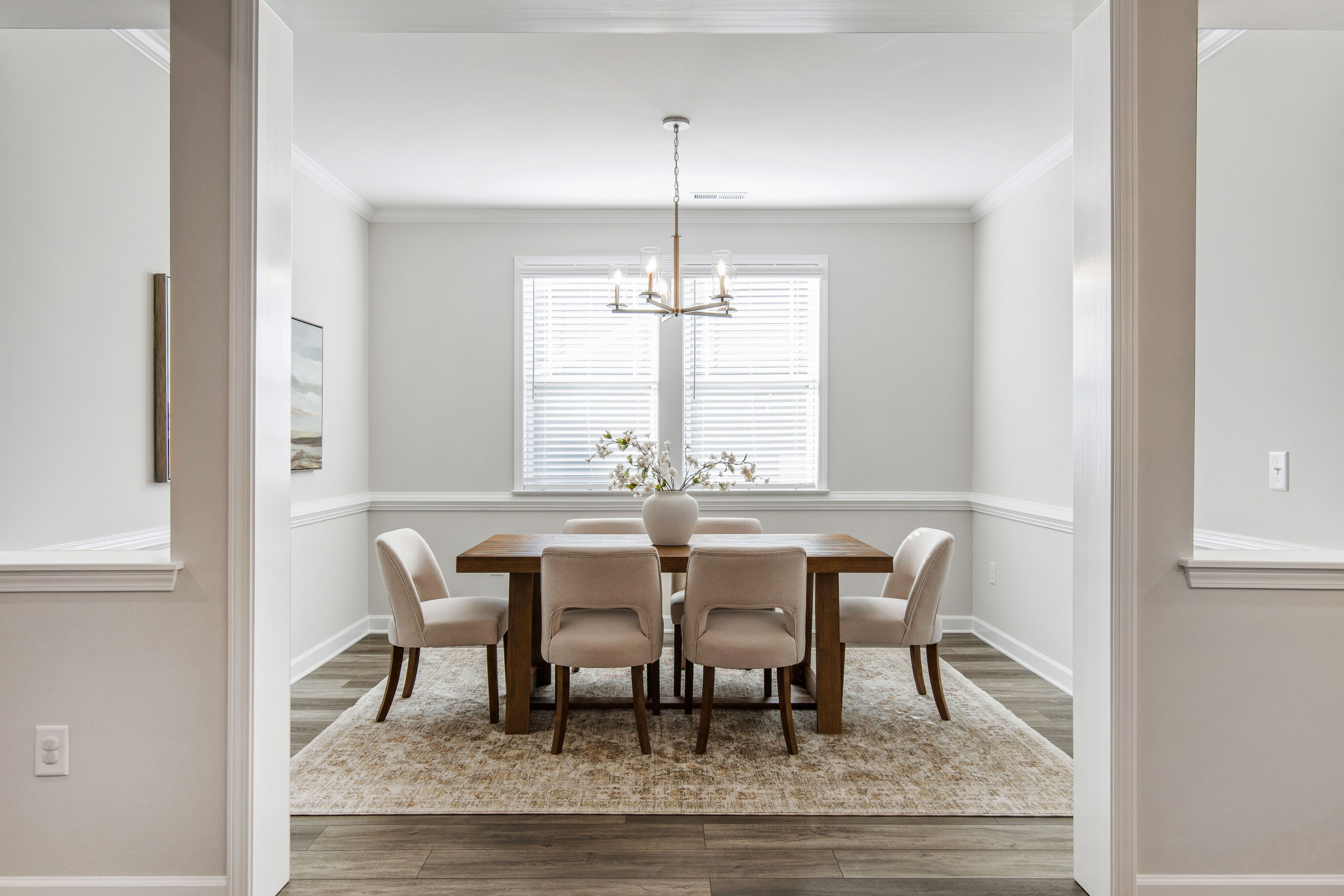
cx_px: 672
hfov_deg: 77.3
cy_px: 448
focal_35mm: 22
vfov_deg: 56.2
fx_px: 840
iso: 100
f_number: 8
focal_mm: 15
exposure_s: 1/10
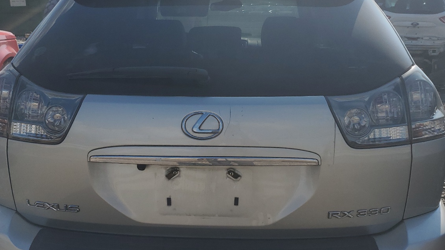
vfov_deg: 29.7
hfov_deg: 50.5
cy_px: 140
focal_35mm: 40
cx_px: 214
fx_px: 472
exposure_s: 1/10000
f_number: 1.5
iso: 50
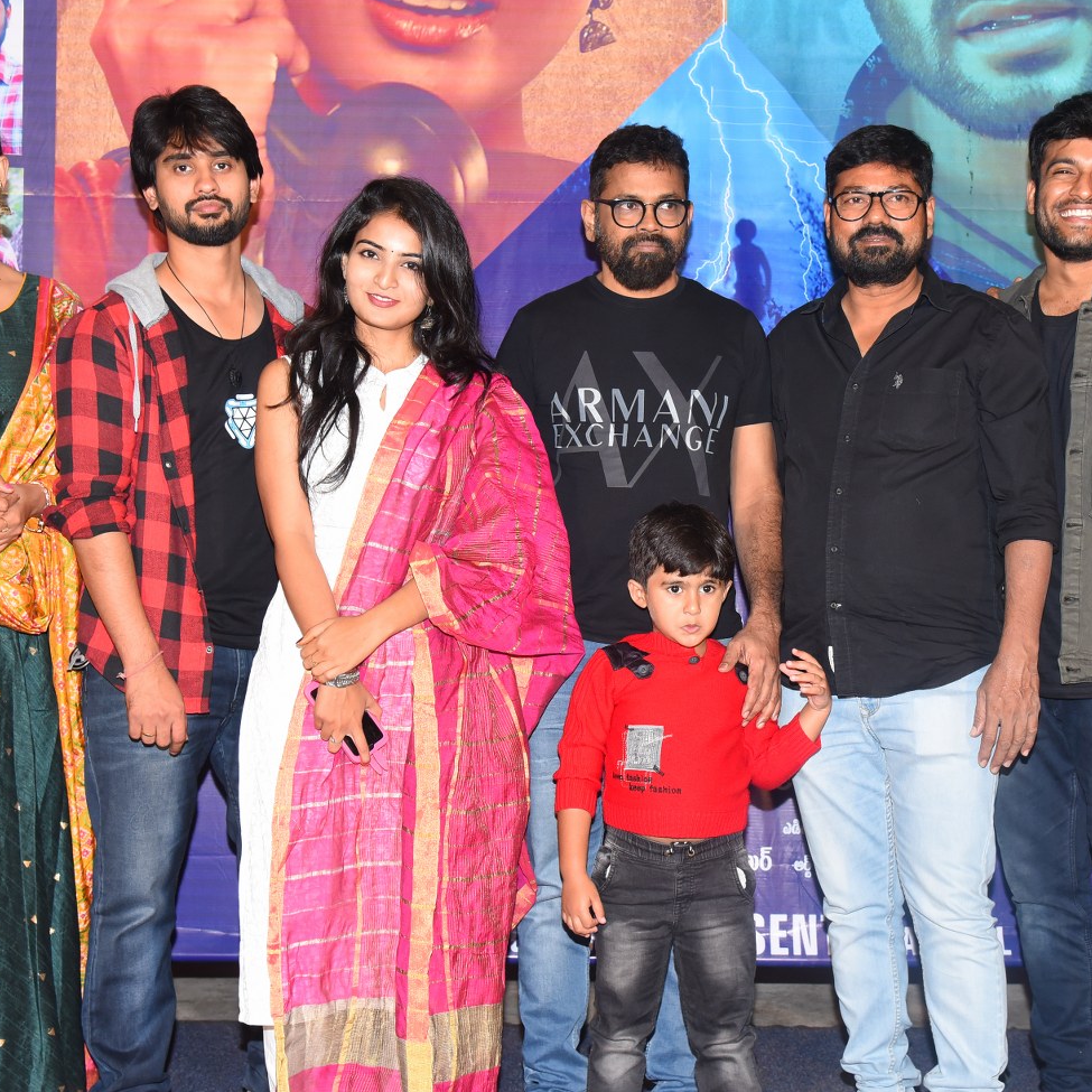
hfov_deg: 32.2
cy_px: 580
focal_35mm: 53
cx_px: 592
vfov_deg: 32.2
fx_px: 1892
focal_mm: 38
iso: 1250
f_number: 5.6
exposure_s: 1/125
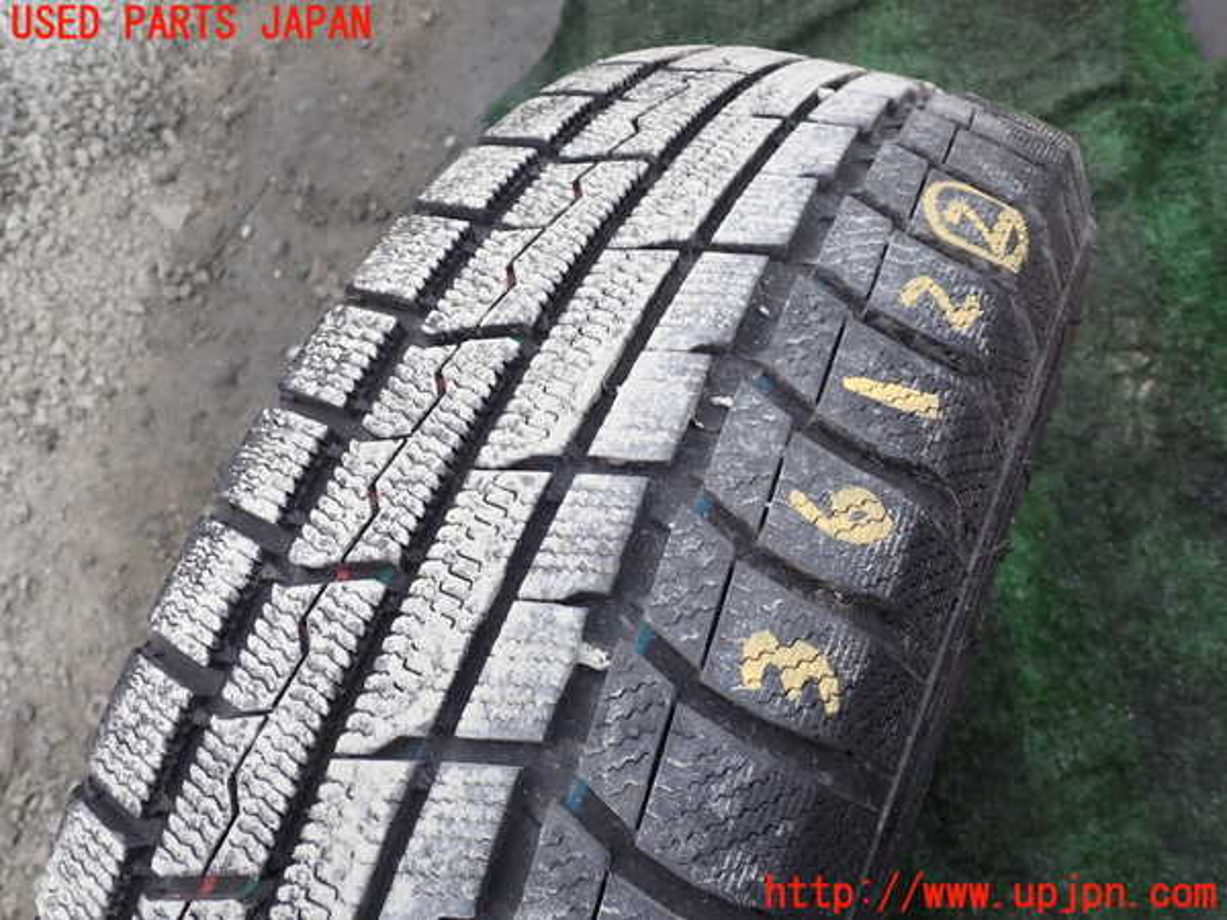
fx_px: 1063
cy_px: 460
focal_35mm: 30
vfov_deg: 46.8
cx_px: 614
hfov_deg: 60.0
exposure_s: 1/60
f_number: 3.2
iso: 100
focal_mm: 5.4
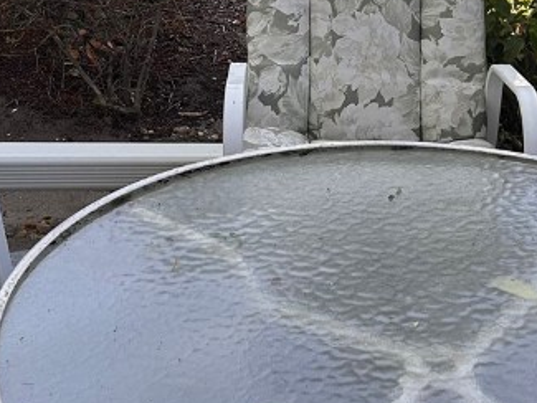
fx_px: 1273
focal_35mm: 82
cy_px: 2
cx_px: 259
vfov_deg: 17.6
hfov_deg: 23.8
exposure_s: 1/1124
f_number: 1.5
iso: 50
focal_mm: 5.7
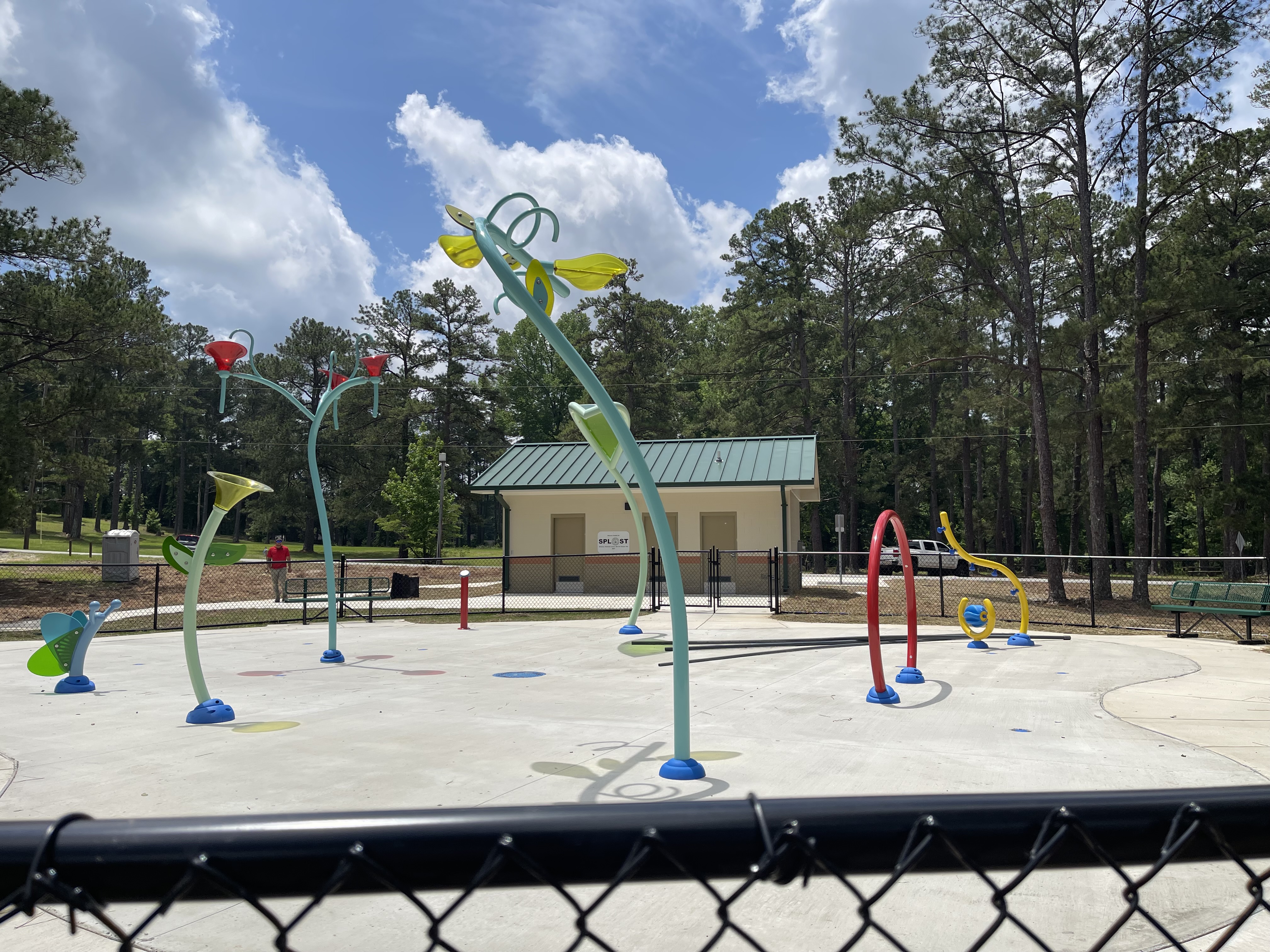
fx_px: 917
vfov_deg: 54.9
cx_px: 635
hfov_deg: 69.4
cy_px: 476
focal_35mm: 25
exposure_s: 1/6250
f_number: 1.6
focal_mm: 5.1
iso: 32
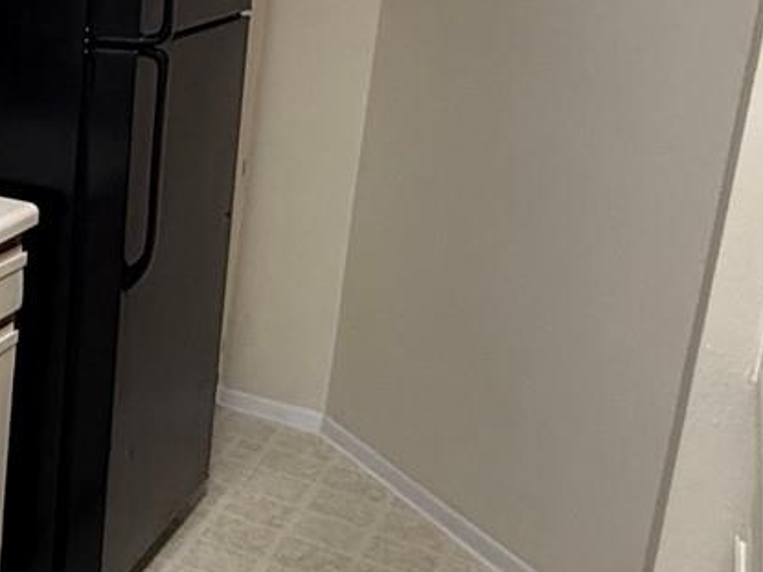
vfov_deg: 26.6
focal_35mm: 54
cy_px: 127
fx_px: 1190
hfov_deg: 26.8
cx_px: -346
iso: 200
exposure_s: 1/120
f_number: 2.2
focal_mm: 2.22
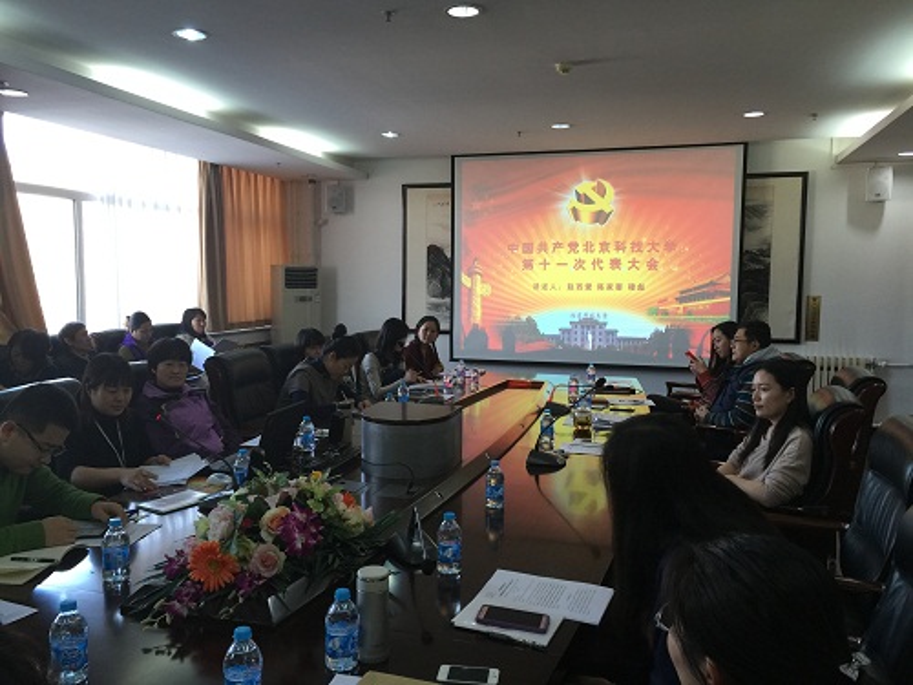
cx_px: 456
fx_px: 765
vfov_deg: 48.2
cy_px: 342
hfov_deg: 61.7
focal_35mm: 29
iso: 50
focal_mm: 4.15
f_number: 2.2
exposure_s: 1/33
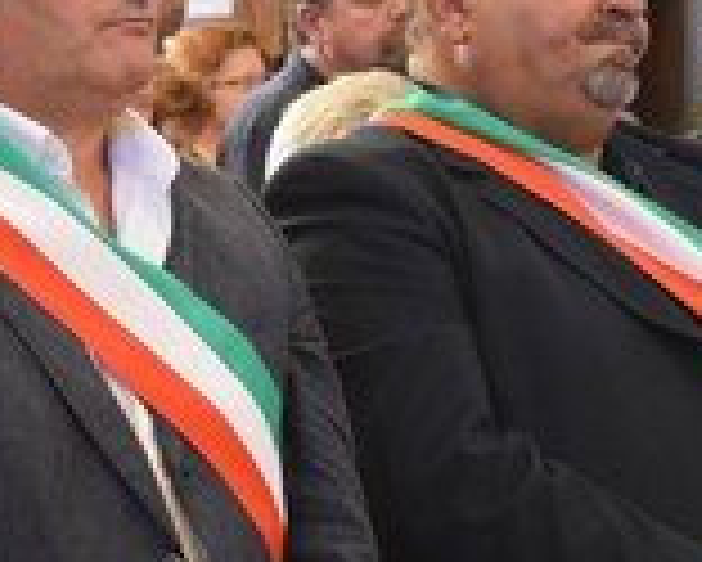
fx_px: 3929
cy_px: 420
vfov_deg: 8.2
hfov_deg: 10.1
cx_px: -54
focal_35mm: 189
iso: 3200
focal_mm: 42
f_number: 5.6
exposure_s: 1/30
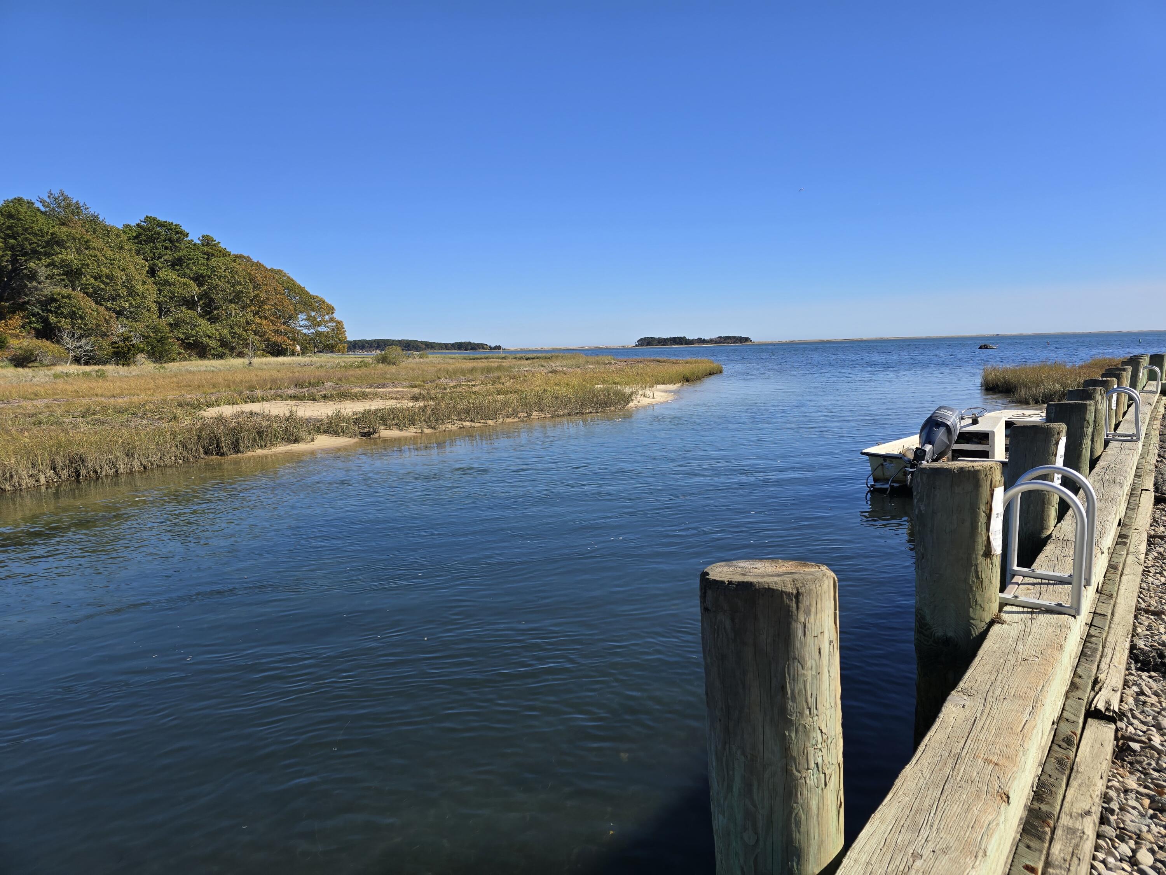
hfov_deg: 73.9
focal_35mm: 23
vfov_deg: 58.9
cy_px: 438
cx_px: 583
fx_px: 775
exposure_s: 1/779
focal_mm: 6.3
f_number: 1.7
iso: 12
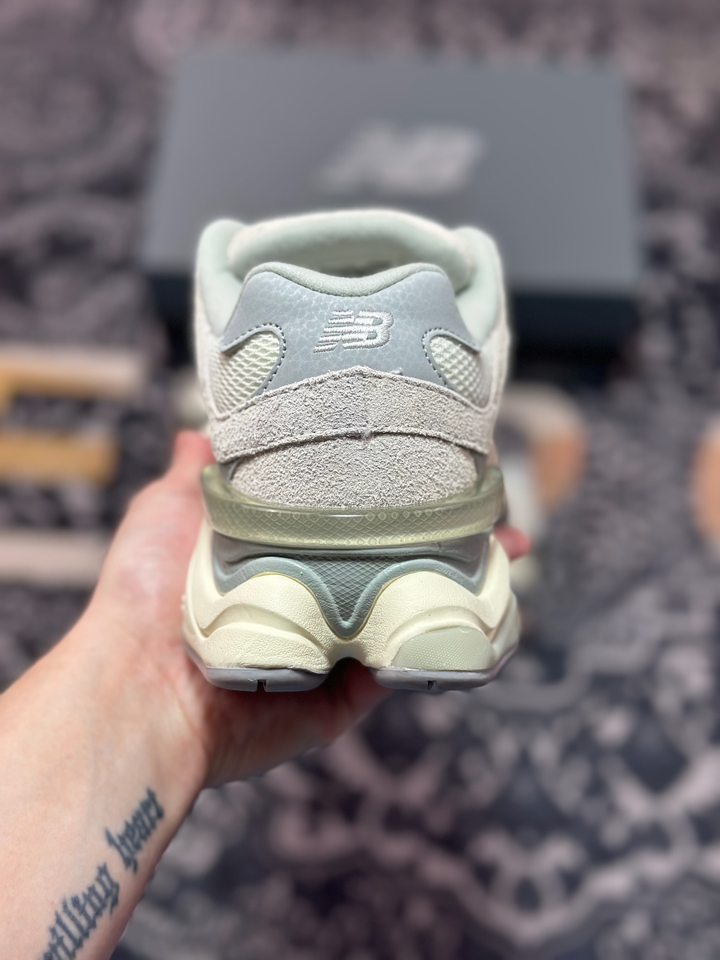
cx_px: 360
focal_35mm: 48
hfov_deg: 30.3
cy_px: 480
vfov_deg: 39.7
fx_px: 1331
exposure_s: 1/555
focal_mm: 6.86
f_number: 1.78
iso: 80
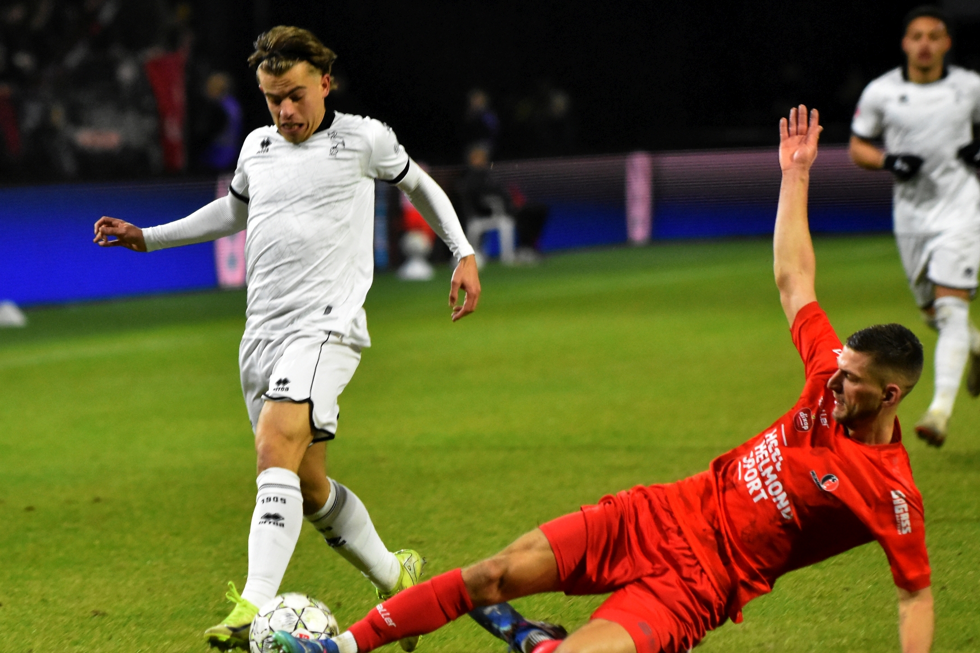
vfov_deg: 4.7
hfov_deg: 7.1
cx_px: 490
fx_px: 7880
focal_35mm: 290
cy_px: 348
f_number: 2.8
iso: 3200
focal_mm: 175
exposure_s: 1/640
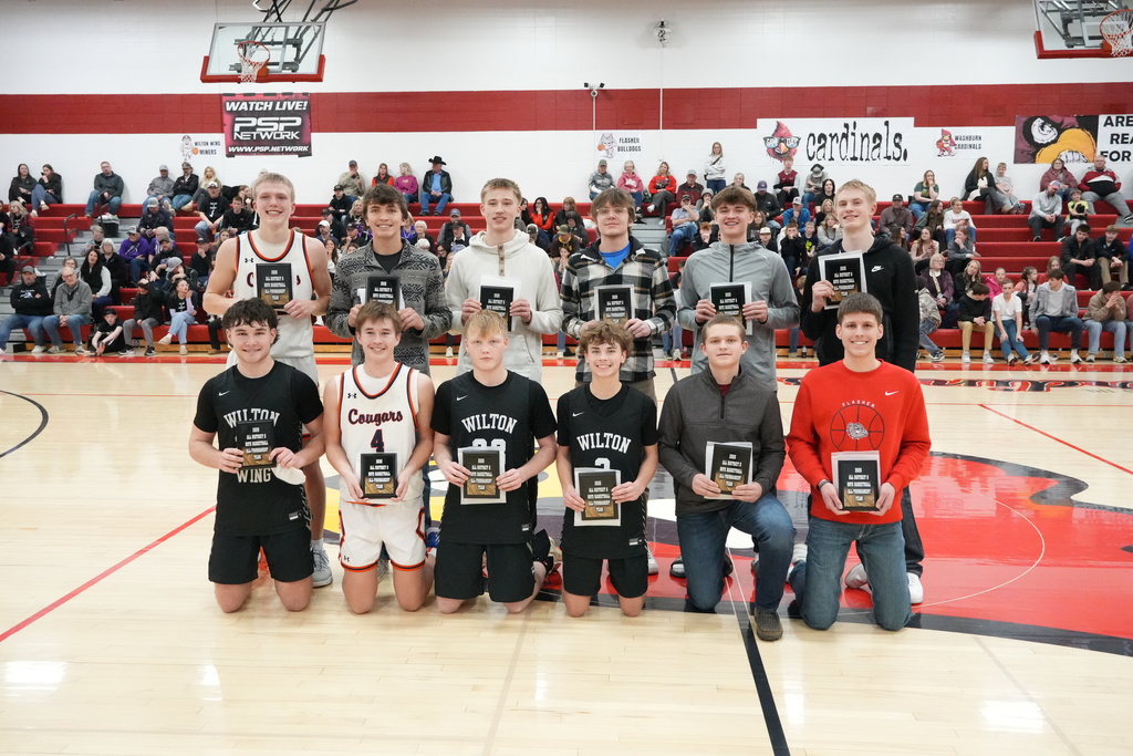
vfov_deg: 41.7
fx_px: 991
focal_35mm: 32
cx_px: 566
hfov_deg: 59.5
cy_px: 378
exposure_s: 1/500
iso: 6400
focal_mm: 21
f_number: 4
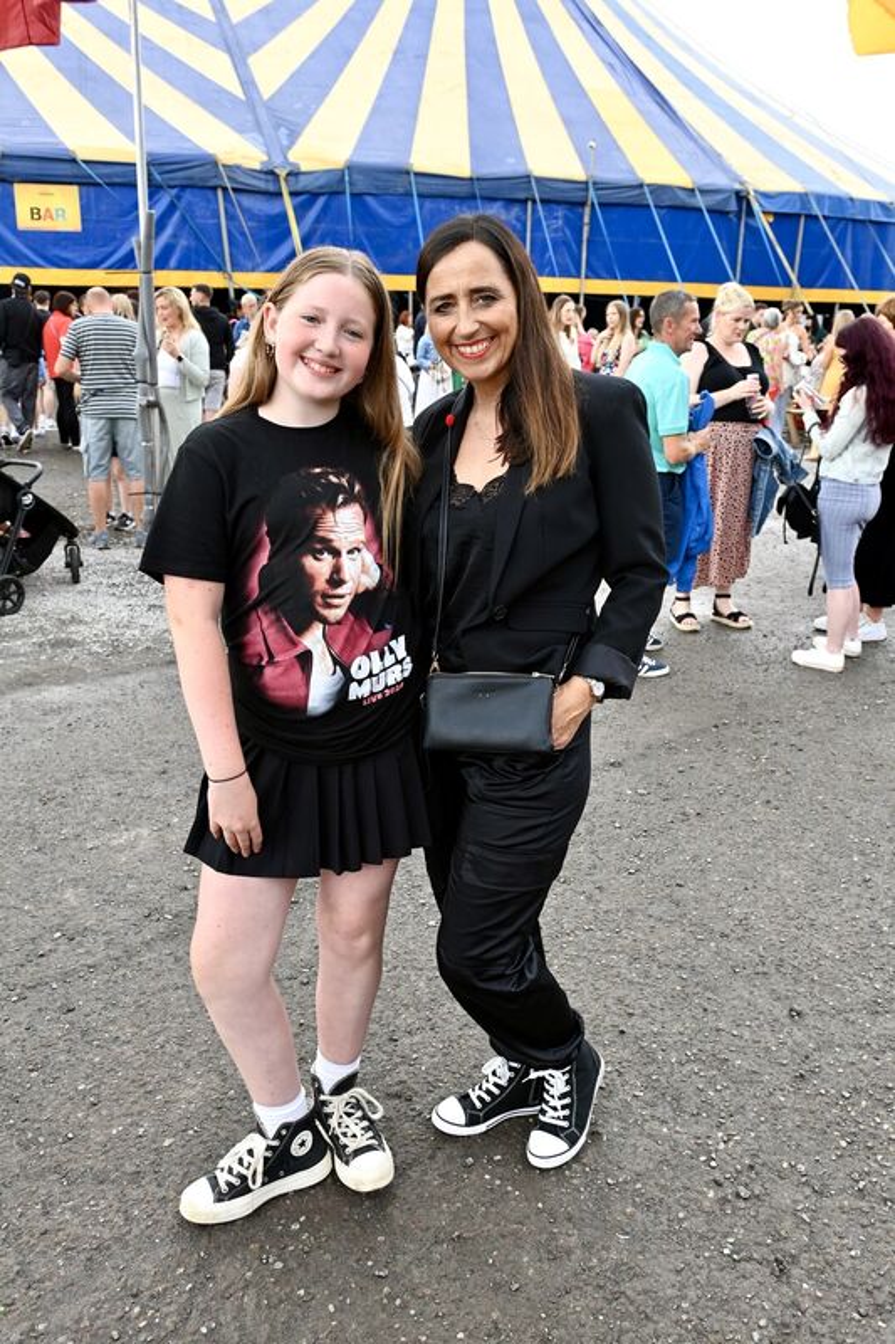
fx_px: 1082
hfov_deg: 44.9
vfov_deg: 63.7
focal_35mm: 29
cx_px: 448
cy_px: 672
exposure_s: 1/200
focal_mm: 29
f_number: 4.5
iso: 640
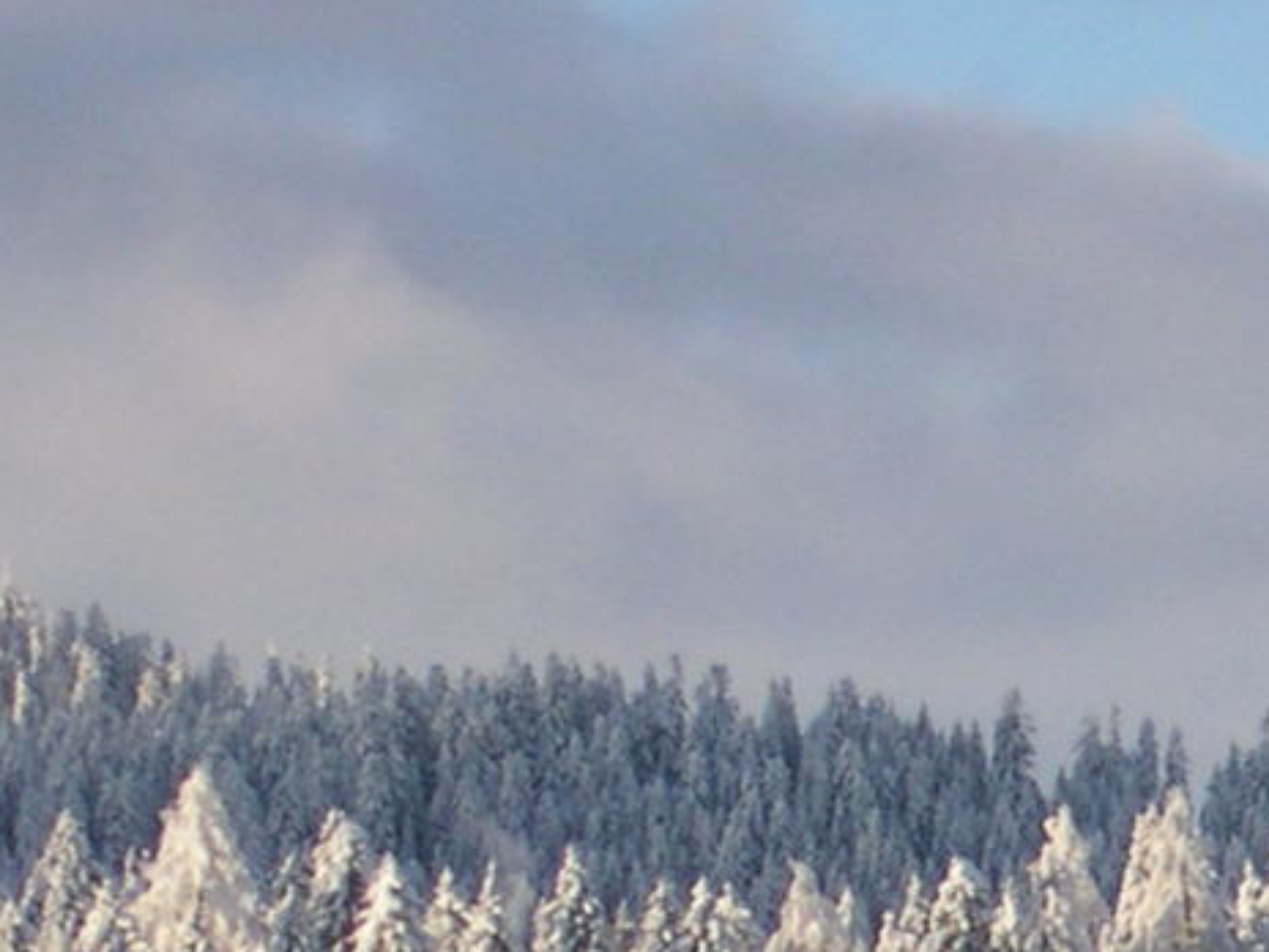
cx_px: 1854
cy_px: 1745
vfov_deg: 2.9
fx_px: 18440
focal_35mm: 503
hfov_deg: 3.9
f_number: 4.9
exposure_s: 1/310
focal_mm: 24
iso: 100
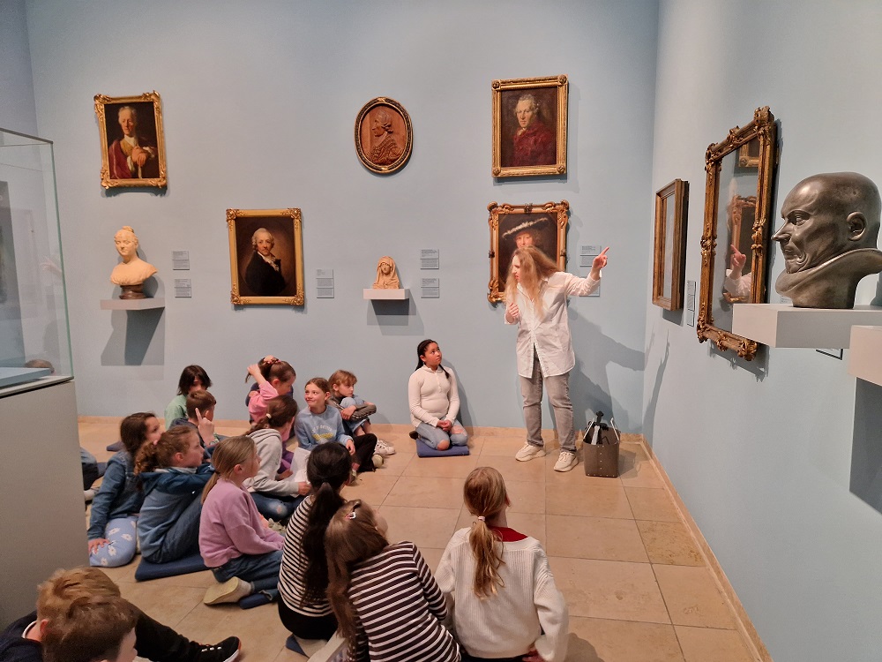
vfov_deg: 58.9
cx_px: 441
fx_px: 586
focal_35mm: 23
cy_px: 331
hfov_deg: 73.9
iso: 640
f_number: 1.8
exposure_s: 1/50
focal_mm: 5.4
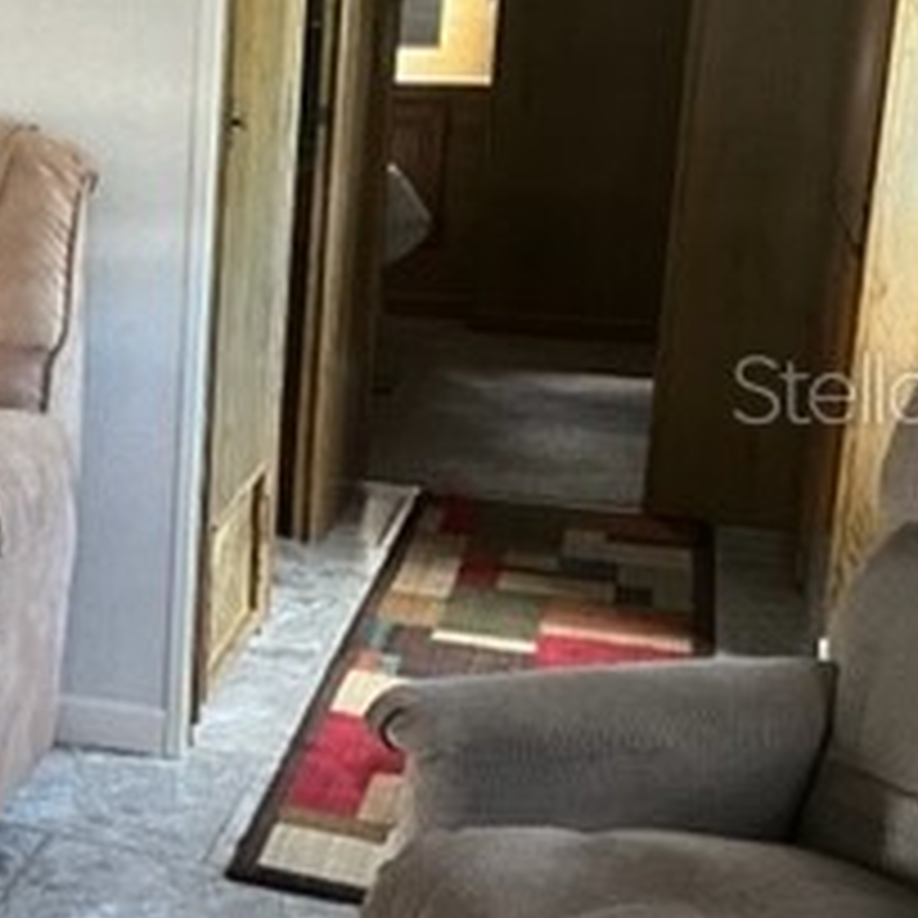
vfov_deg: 24.0
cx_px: -284
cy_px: 387
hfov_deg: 21.6
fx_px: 2160
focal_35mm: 72
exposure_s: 1/60
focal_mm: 5.1
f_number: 1.6
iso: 400
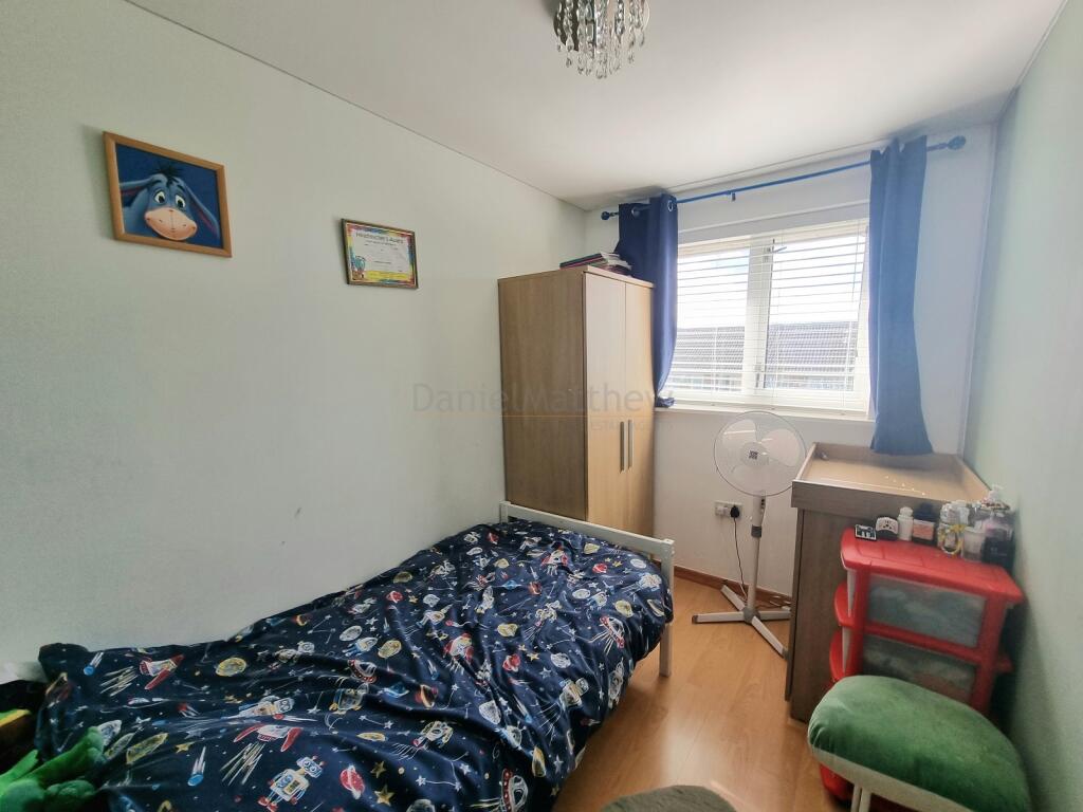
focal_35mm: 13
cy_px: 406
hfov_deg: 106.2
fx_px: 407
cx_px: 542
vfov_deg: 89.9
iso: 50
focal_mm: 2.2
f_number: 2.2
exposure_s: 1/167
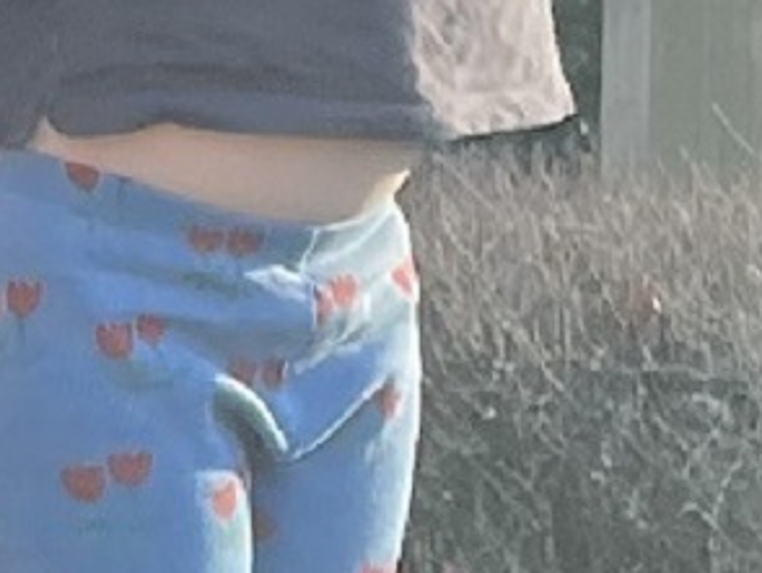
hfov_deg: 9.3
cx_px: -1279
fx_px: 3988
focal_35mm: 181
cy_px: 165
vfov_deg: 8.2
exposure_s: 1/749
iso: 32
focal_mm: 4.2
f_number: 1.6
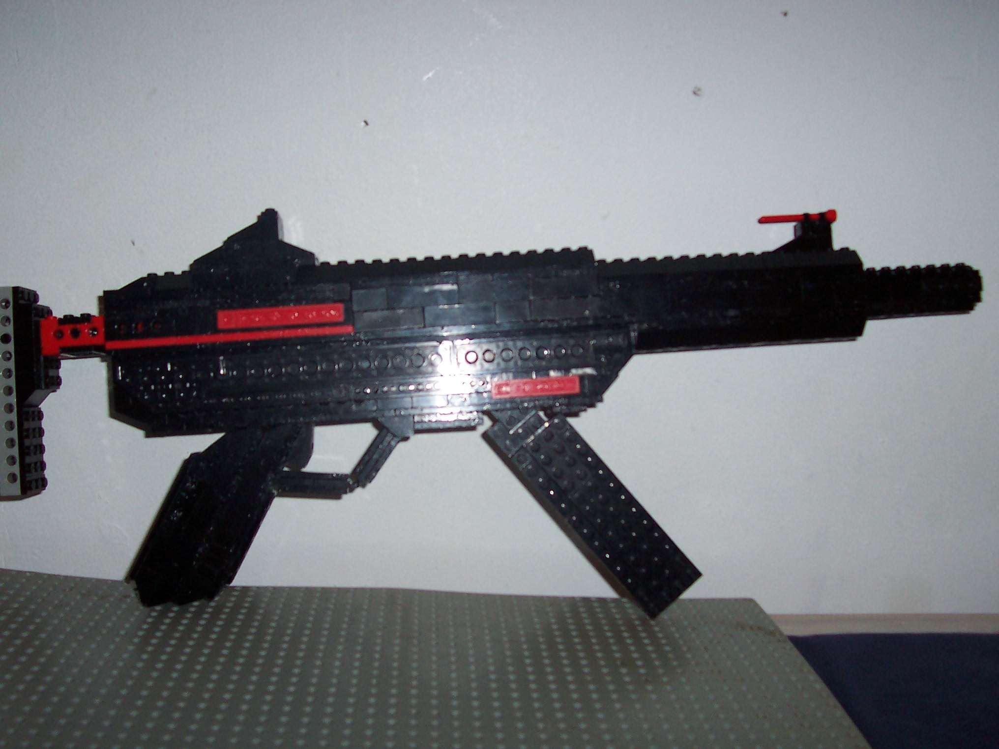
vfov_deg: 38.7
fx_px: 1068
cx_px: 500
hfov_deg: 50.1
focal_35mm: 37
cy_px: 374
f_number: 2.8
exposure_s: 1/60
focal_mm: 5.6
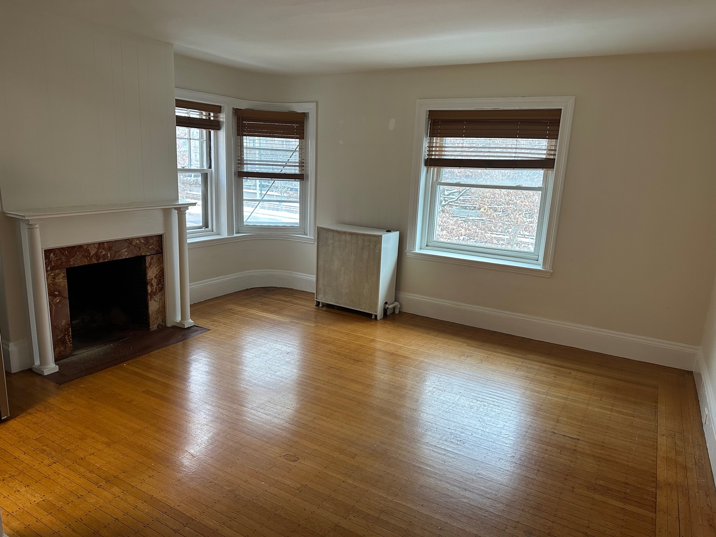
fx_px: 496
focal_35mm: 24
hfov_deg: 71.6
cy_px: 268
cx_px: 358
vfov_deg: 56.8
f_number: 1.78
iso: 200
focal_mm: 6.86
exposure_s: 1/60
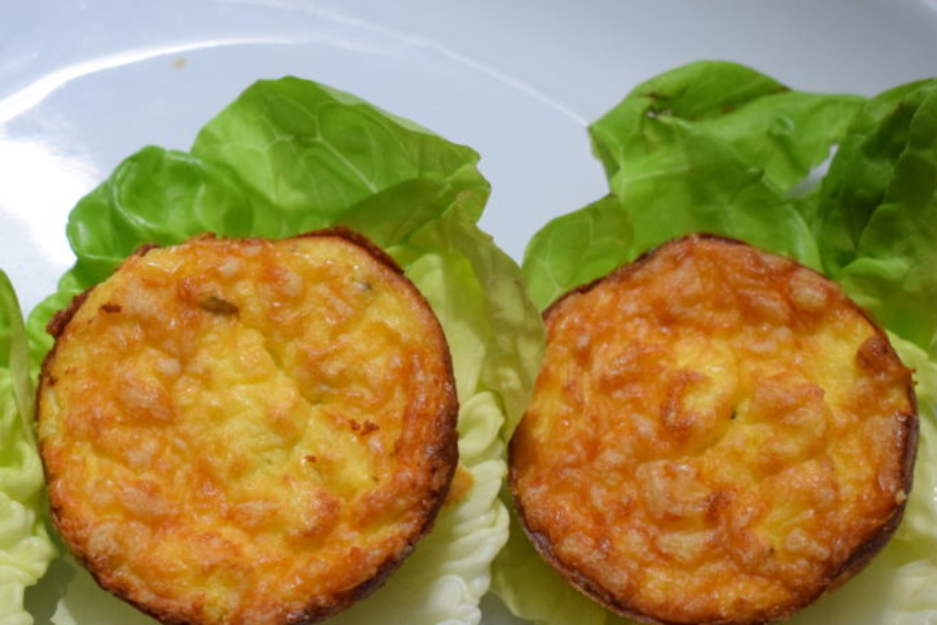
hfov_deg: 22.9
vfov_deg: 15.5
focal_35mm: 88
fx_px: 2290
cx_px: 252
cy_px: 418
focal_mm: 38
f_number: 4.8
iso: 3200
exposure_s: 1/100
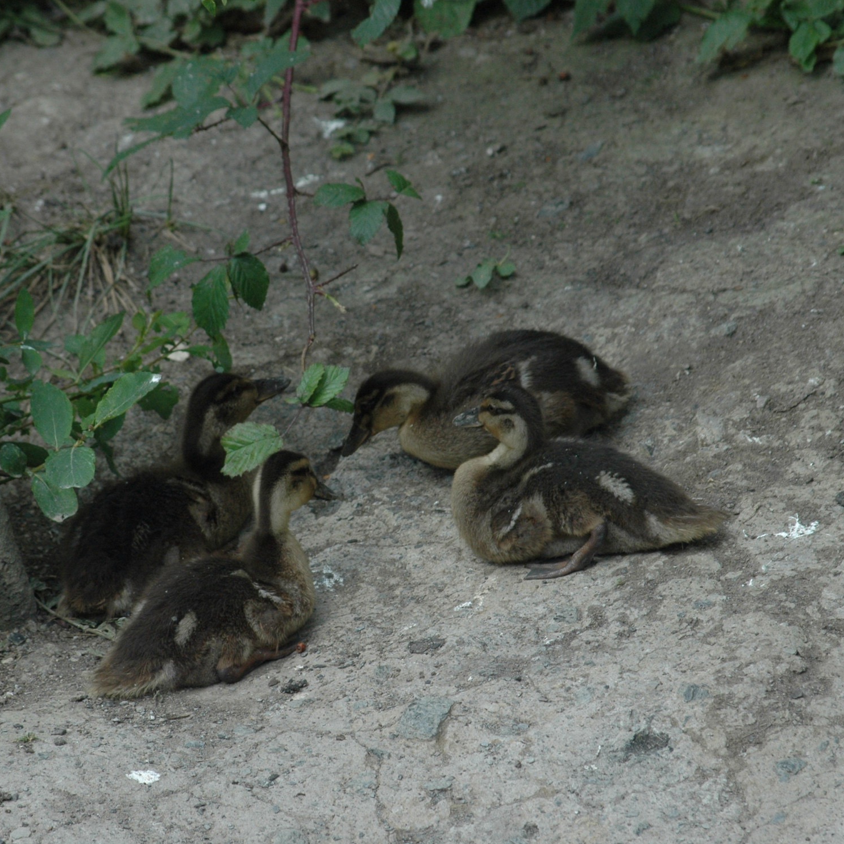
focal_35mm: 298
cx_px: 371
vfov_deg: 5.9
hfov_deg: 5.9
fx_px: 8210
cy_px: 422
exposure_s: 1/640
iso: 400
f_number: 6.3
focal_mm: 155
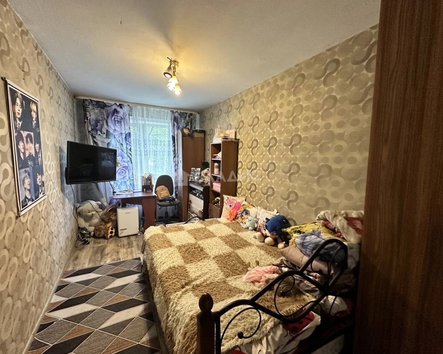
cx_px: 216
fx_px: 197
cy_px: 176
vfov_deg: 84.0
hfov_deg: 96.8
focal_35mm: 15
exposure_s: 1/50
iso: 400
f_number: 2.2
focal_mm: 2.22
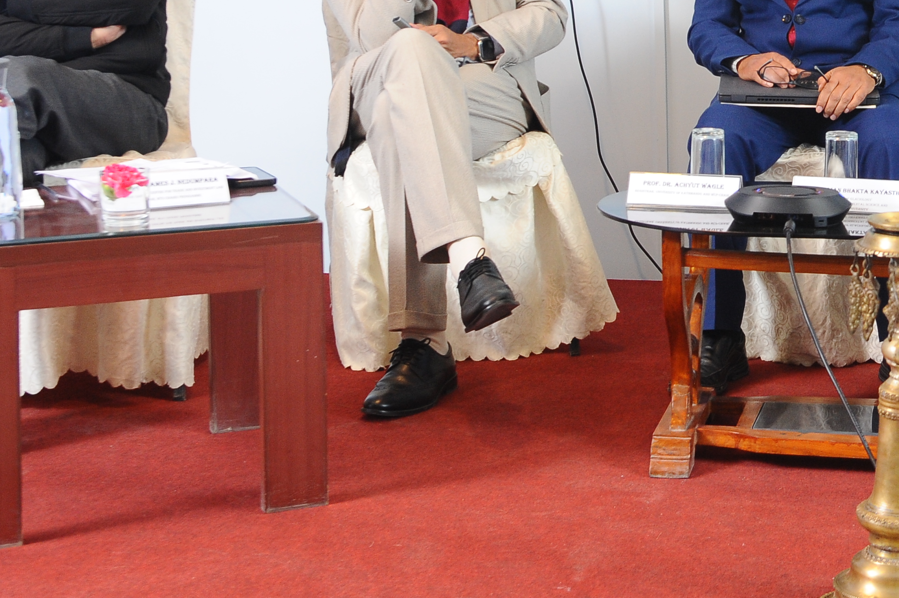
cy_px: 16
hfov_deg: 23.0
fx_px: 2171
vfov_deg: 15.4
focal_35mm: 87
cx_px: 759
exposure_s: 1/50
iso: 1250
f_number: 5.6
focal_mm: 40
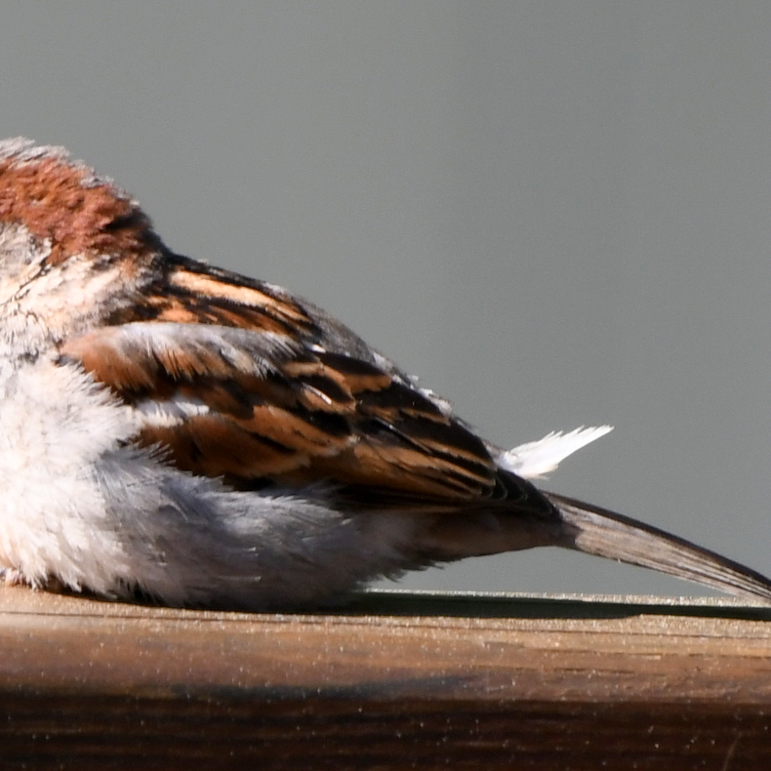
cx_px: 279
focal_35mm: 579
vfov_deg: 3.0
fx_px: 14590
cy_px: 385
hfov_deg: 3.0
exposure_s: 1/500
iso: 400
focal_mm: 300
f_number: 6.3
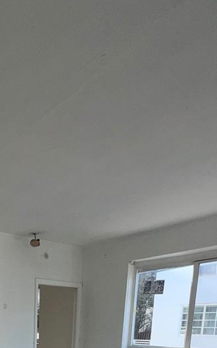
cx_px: 6
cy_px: 392
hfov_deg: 34.3
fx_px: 322
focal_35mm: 34
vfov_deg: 42.8
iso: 20
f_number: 2.2
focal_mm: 2.22
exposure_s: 1/121
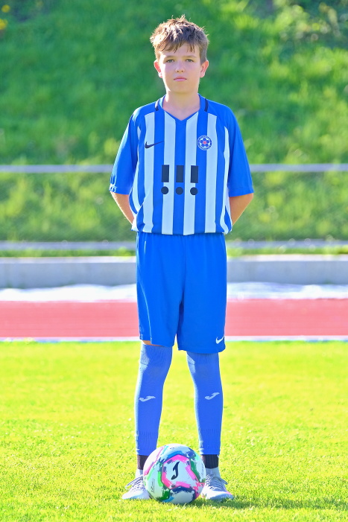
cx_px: 174
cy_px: 261
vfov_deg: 11.5
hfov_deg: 7.7
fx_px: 2597
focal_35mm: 179
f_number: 2.8
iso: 320
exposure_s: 1/640
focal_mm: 119.2
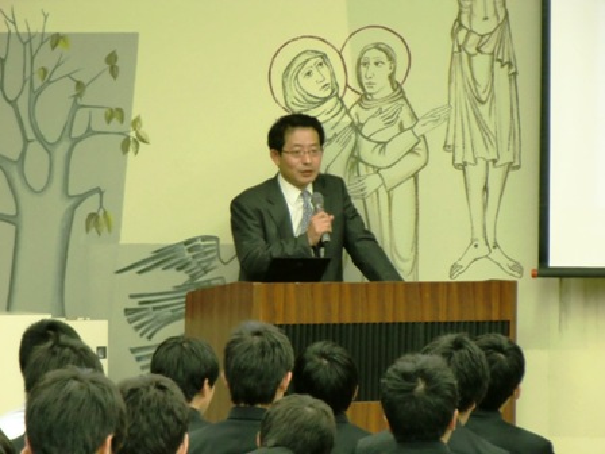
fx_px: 4195
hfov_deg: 8.2
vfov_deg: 6.2
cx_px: 302
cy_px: 227
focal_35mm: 240
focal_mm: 43
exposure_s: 1/20
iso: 400
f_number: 5.8
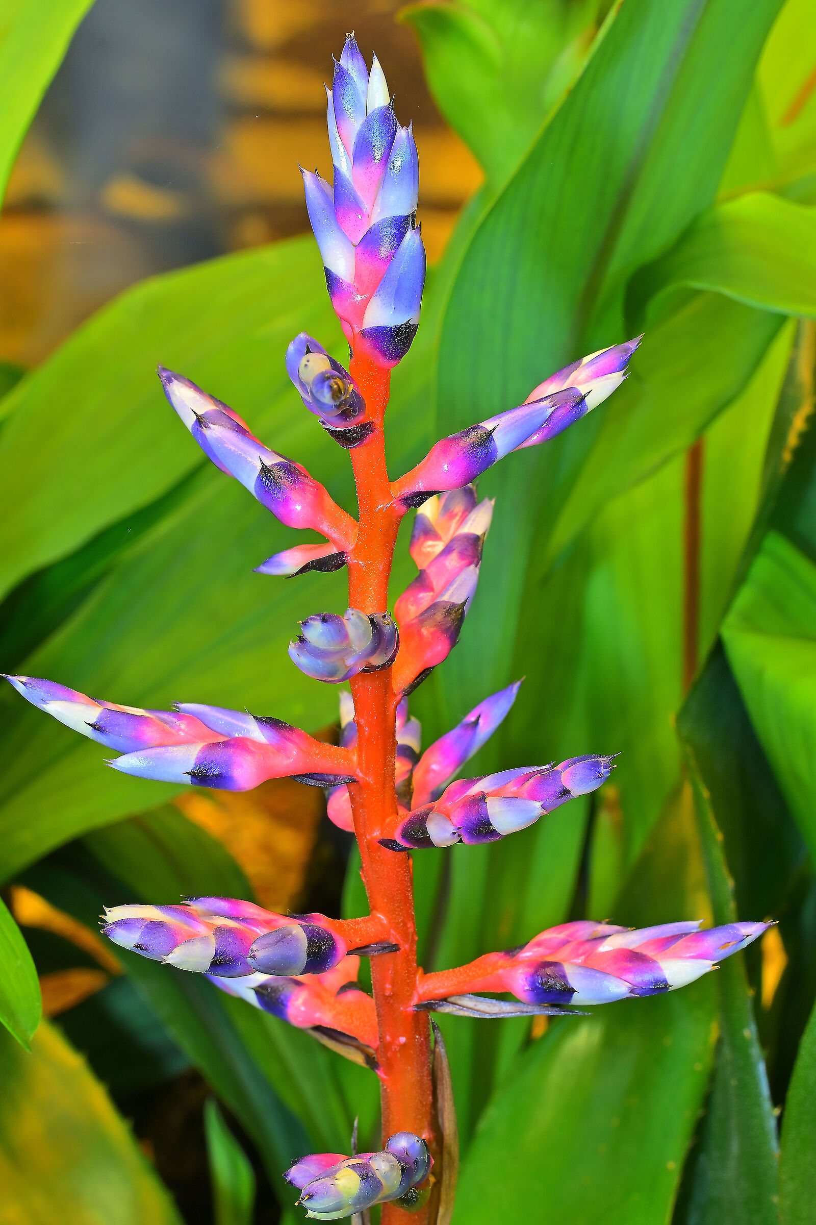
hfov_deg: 18.2
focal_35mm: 75
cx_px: 408
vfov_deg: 27.0
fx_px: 2550
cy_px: 612
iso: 100
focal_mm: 50
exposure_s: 3
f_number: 16
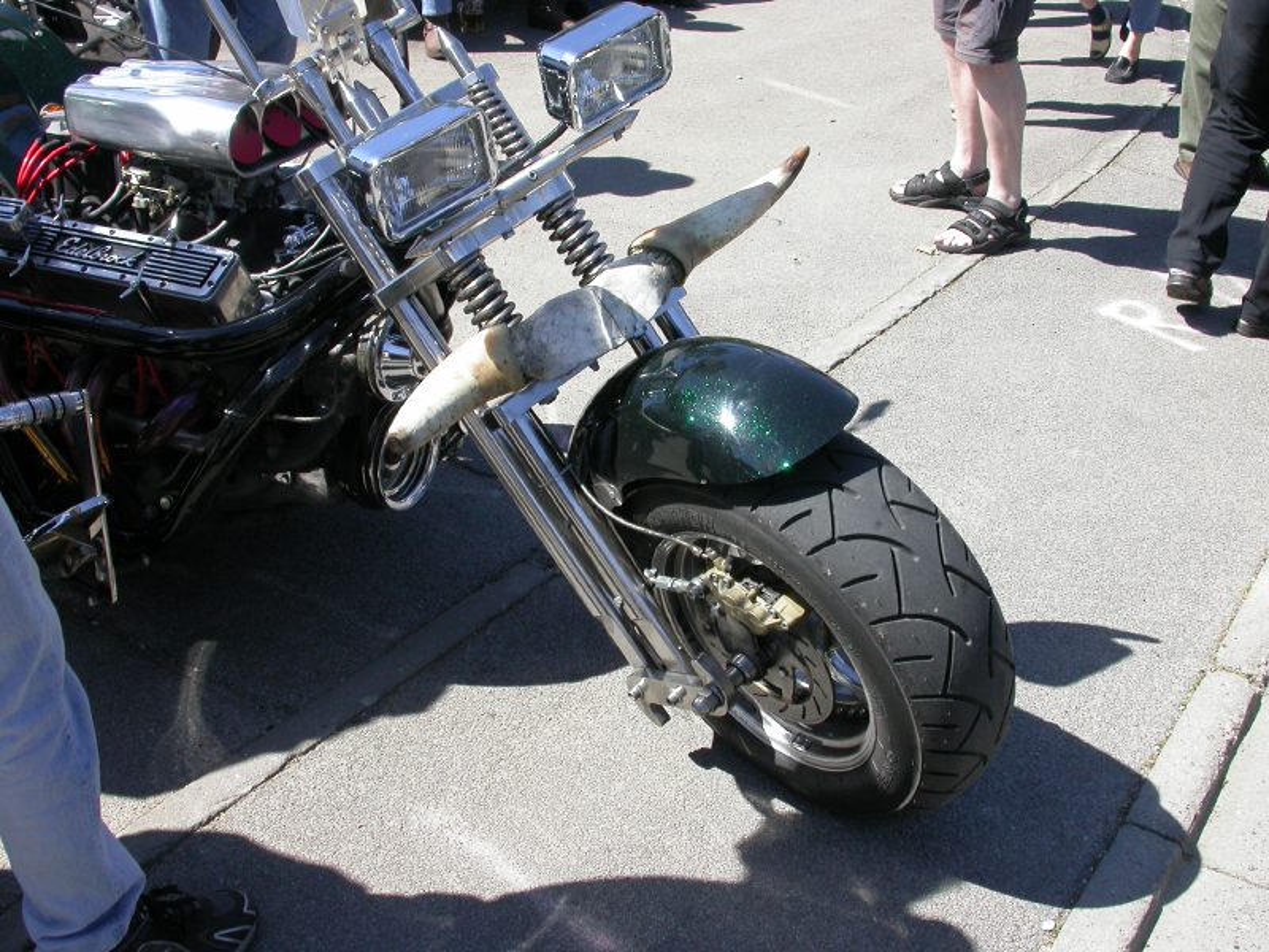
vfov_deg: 34.3
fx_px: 1540
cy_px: 476
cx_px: 634
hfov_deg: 44.8
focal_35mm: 42
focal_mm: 8.7
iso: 100
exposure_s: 1/202
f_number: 6.1
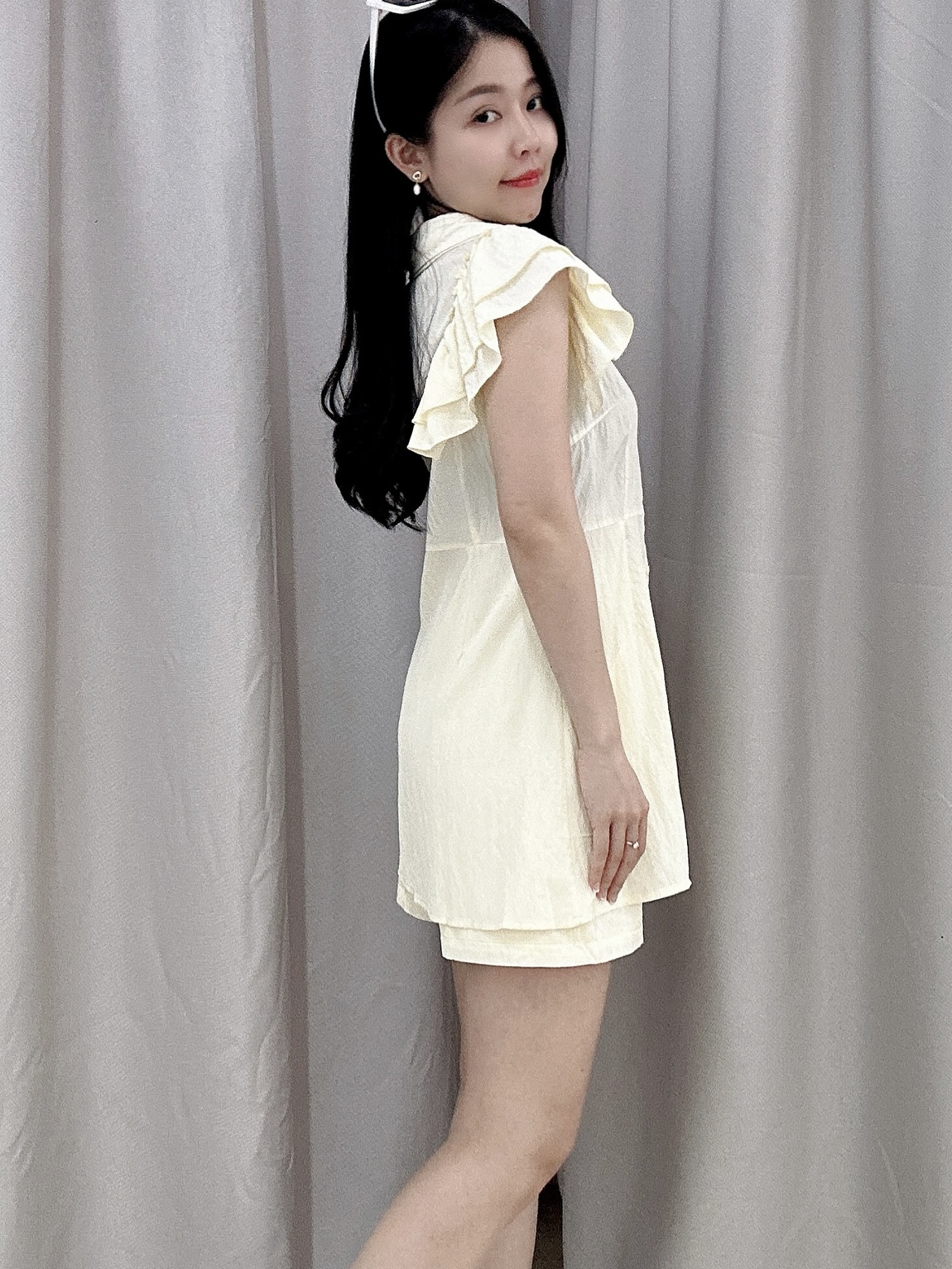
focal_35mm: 36
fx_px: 1320
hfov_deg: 39.7
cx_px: 470
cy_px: 794
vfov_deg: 50.8
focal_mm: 2.69
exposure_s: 1/50
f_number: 1.9
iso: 80
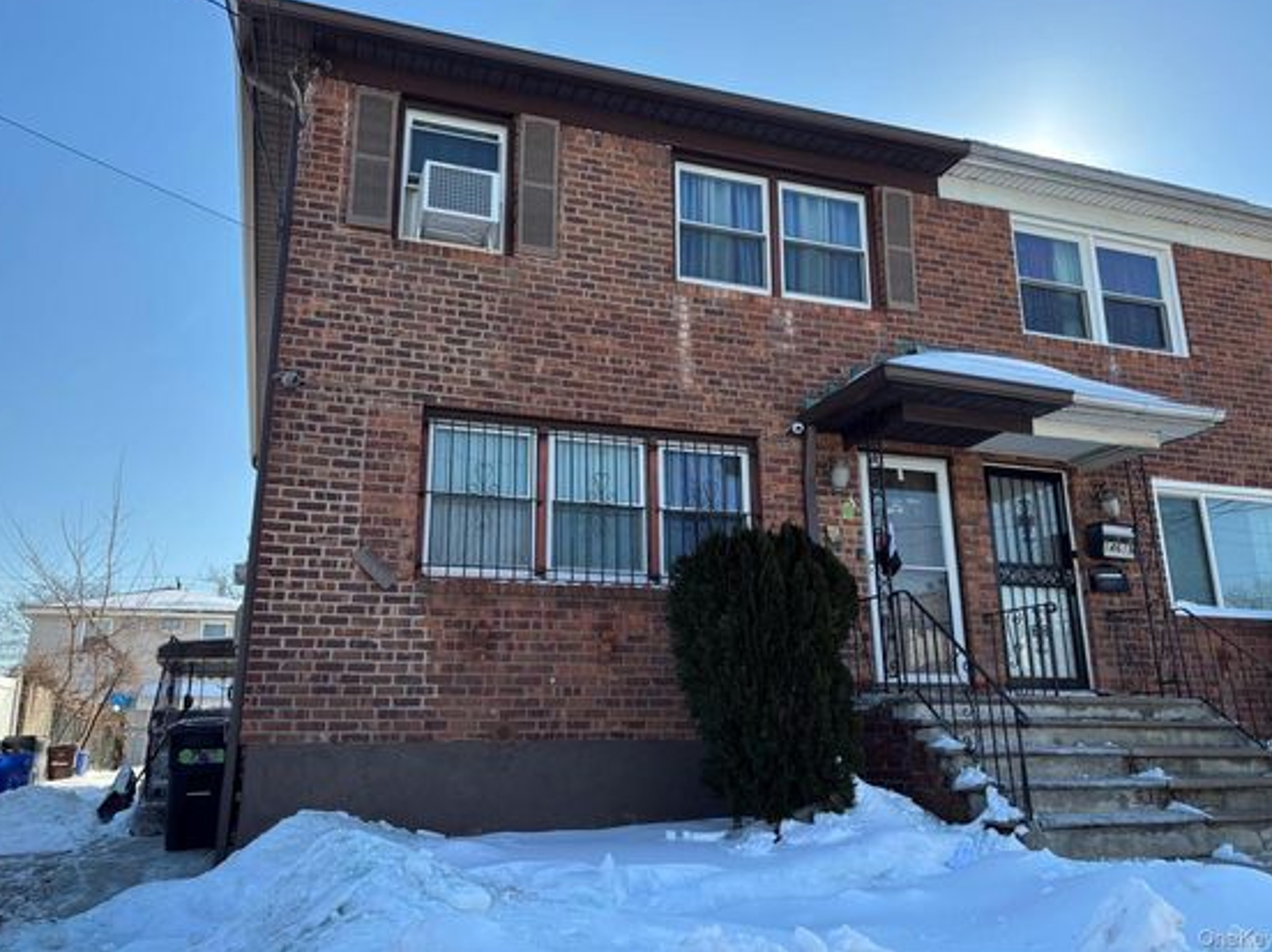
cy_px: 441
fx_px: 1028
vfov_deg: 49.6
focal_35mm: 28
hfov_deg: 63.5
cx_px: 650
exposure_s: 1/1876
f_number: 1.6
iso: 50
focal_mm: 5.96
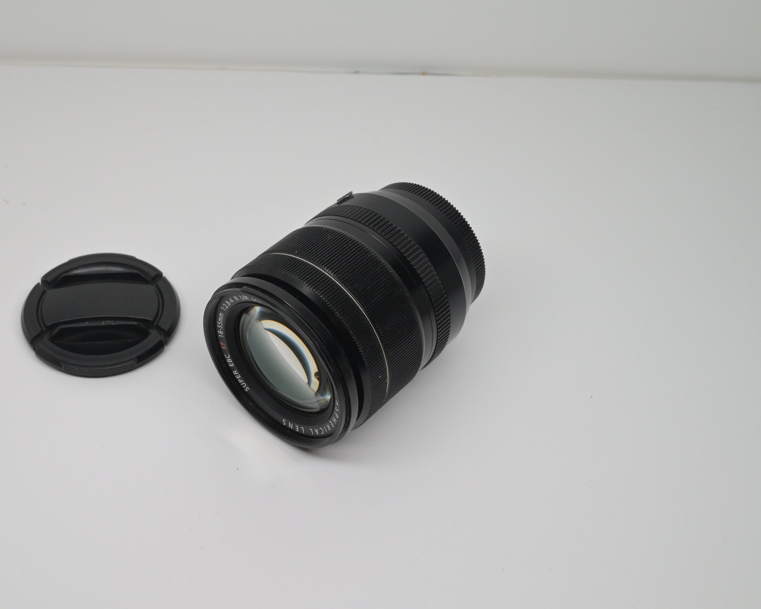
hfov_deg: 37.0
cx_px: 264
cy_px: 336
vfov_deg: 30.2
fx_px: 1126
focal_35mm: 50
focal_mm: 40
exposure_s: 1/200
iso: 2000
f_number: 13
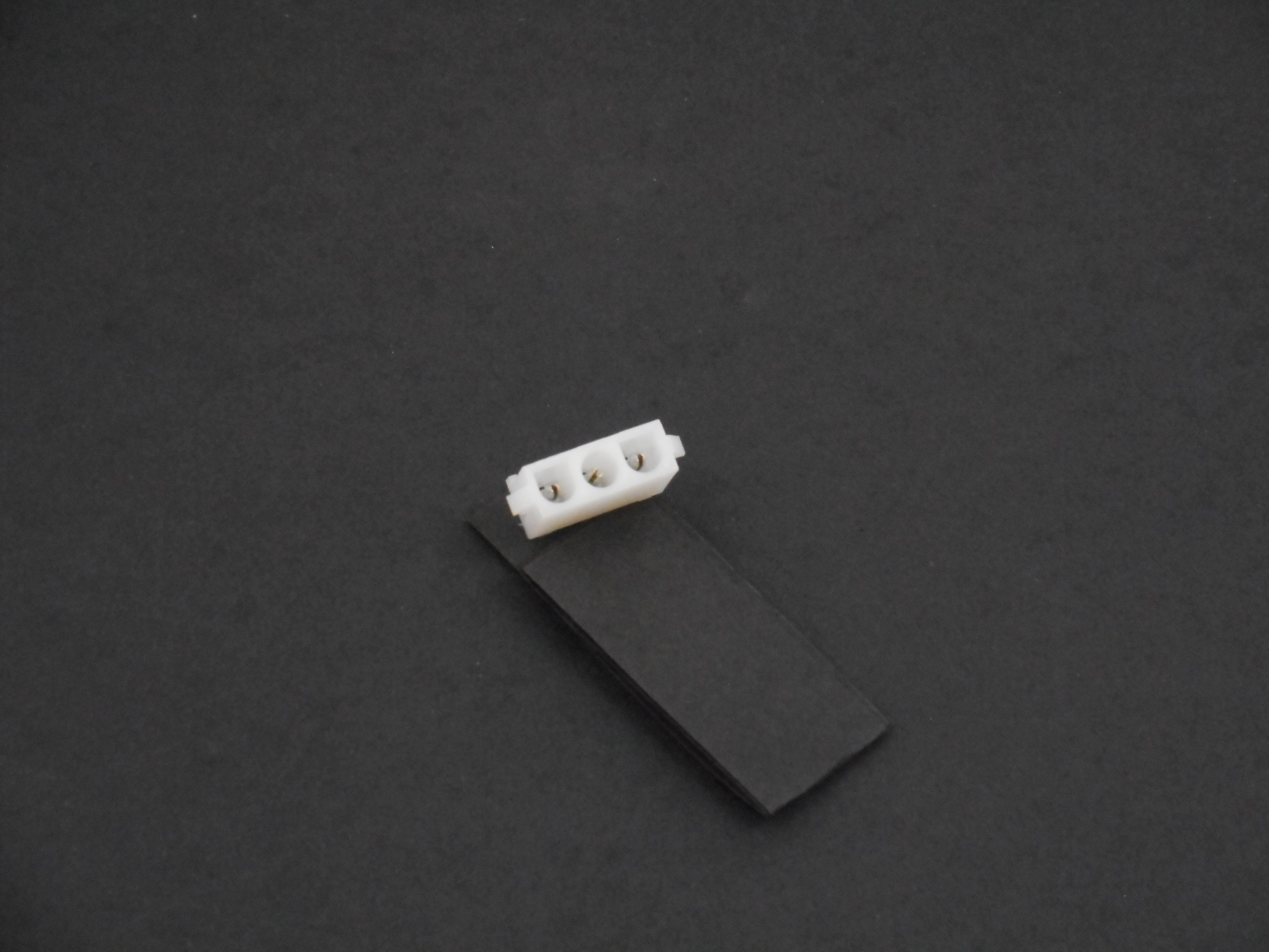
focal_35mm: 89
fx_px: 3263
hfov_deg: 22.0
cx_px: 634
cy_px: 476
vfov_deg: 16.6
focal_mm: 15.9
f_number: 5.6
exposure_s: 1/25
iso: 800
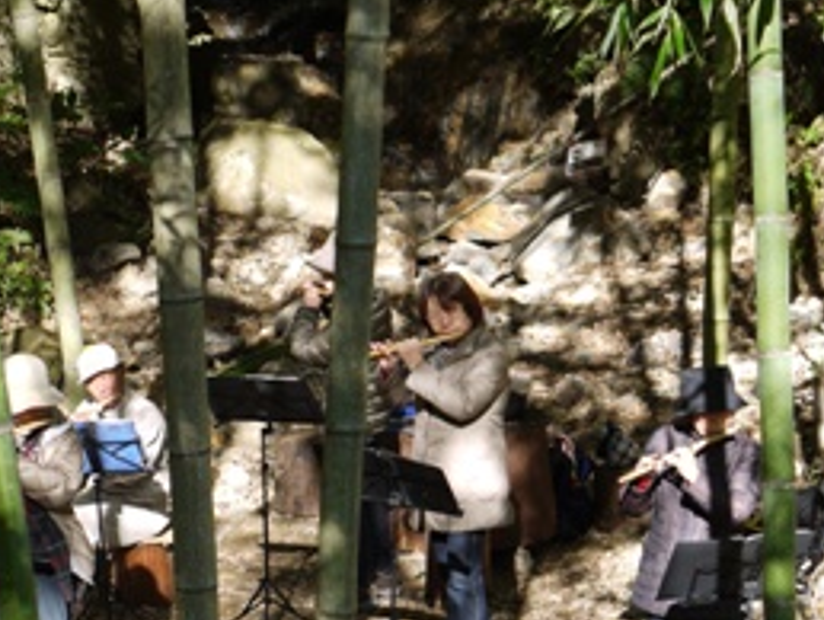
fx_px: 2811
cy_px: 511
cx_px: 141
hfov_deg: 16.5
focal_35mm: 118
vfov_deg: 12.5
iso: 100
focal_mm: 34
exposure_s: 1/80
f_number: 5.5
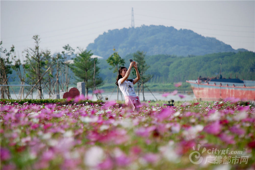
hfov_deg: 6.9
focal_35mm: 300
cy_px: 85
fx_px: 2127
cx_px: 128
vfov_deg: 4.6
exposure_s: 1/640
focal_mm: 200
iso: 200
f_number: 6.3
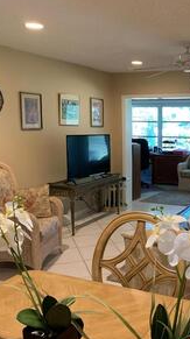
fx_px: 350
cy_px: 171
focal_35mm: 39
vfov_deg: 51.7
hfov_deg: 29.2
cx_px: 169
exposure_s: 1/60
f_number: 1.8
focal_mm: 4.25
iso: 200
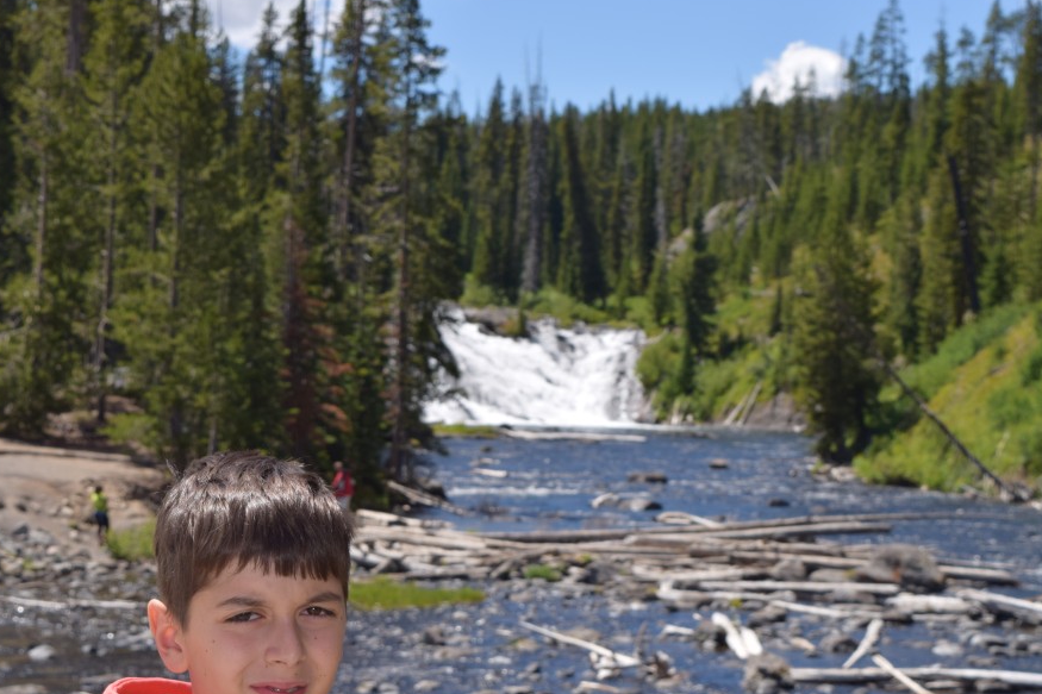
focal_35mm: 97
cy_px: 388
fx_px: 2795
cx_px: 556
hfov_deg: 21.1
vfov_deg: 14.2
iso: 100
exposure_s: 1/200
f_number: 10
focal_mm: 55
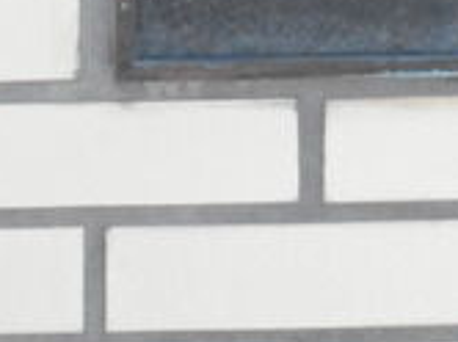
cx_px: 574
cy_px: -259
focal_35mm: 423
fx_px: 5589
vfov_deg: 3.5
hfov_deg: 4.7
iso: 800
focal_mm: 20.9
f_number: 5.9
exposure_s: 1/200
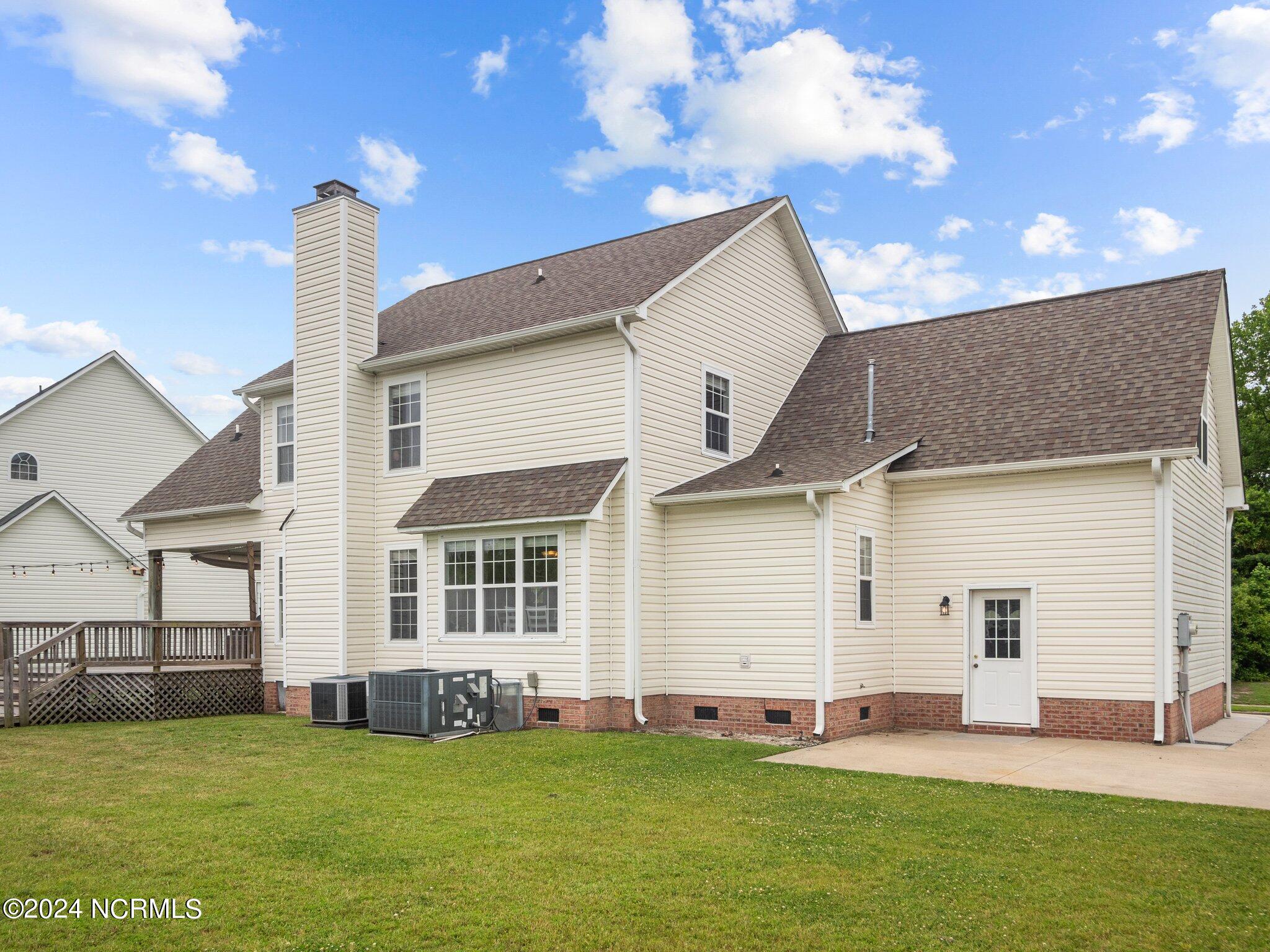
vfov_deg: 49.7
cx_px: 635
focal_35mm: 28
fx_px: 1027
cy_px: 476
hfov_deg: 63.4
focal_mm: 14
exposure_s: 1/800
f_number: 6.3
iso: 200
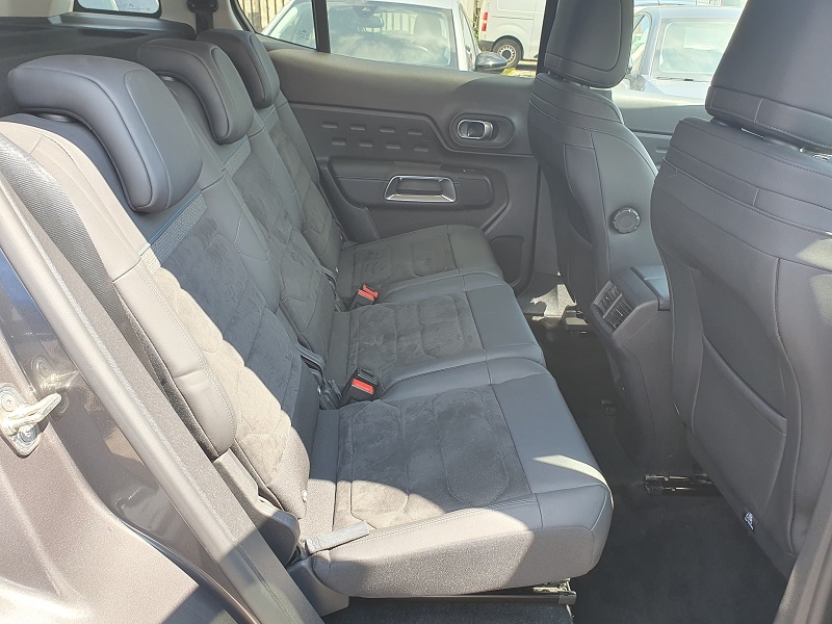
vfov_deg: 53.1
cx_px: 416
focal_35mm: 26
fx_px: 625
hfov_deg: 67.3
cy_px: 312
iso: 50
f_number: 2.4
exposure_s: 1/120
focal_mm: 4.32
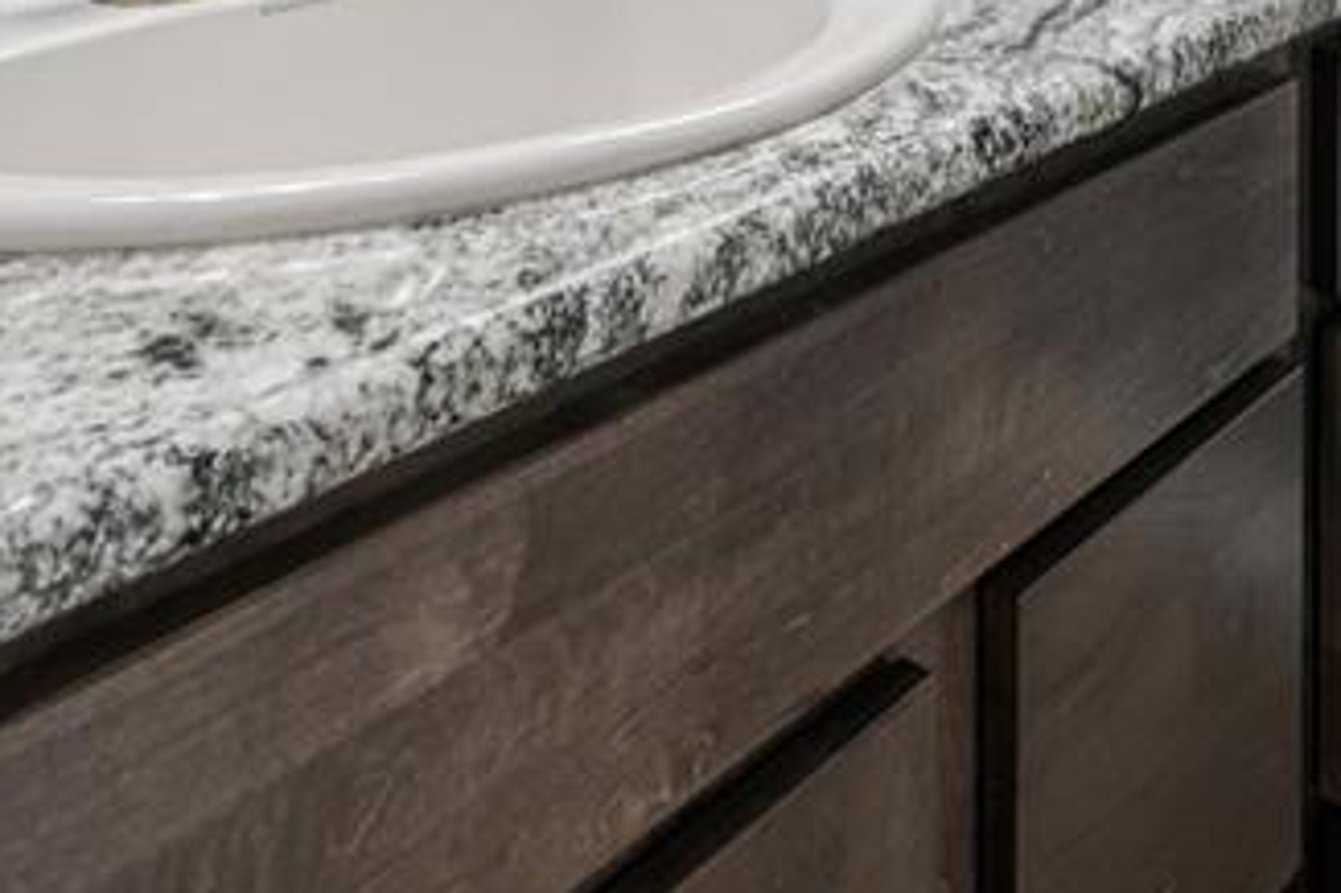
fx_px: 1638
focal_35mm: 44
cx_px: 1078
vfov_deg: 24.3
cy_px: -424
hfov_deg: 42.5
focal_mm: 14
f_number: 13
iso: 400
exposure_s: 1/6
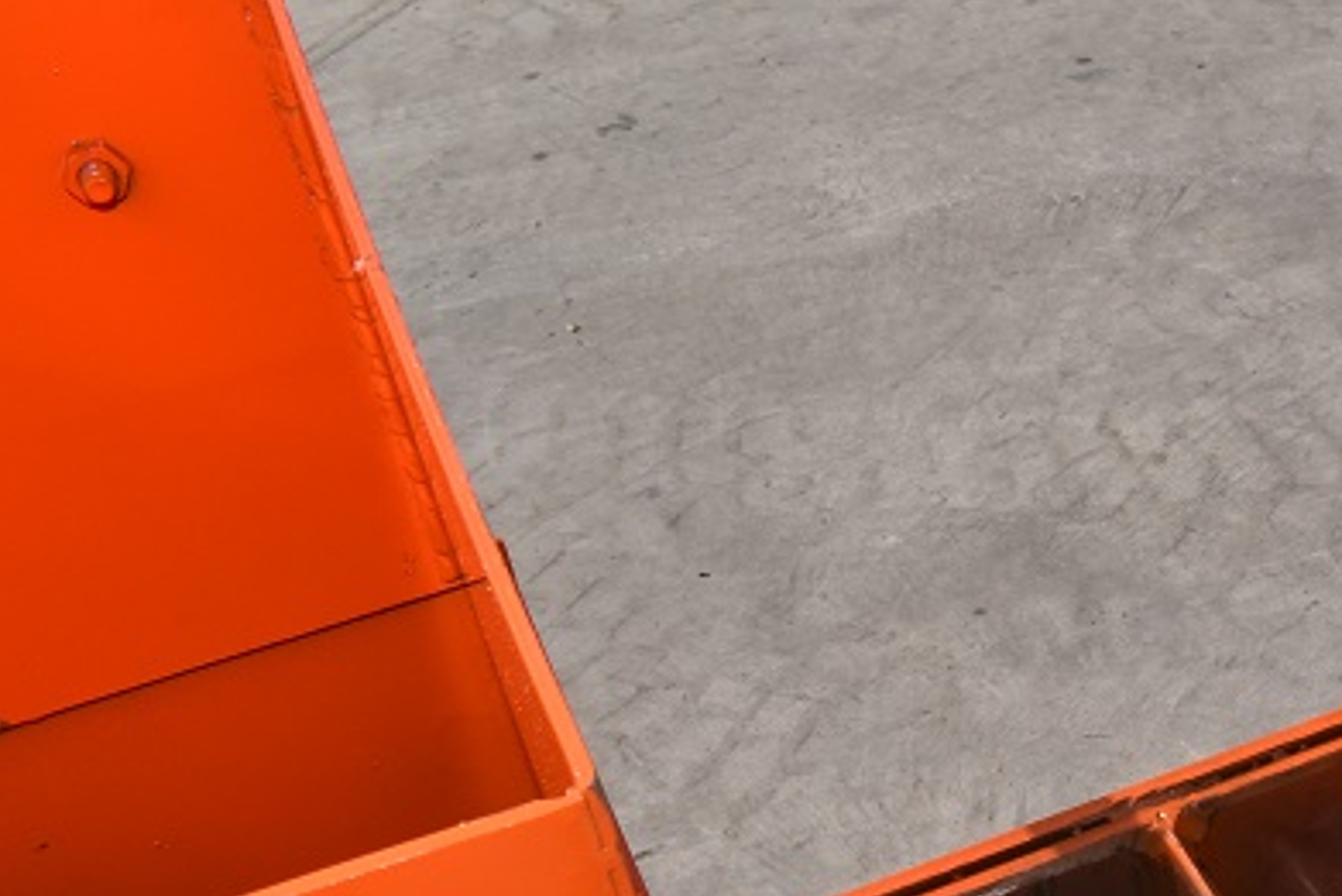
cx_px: 1678
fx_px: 2573
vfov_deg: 19.6
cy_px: 673
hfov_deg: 25.7
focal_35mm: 69
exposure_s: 1/200
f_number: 13
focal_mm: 18
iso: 100
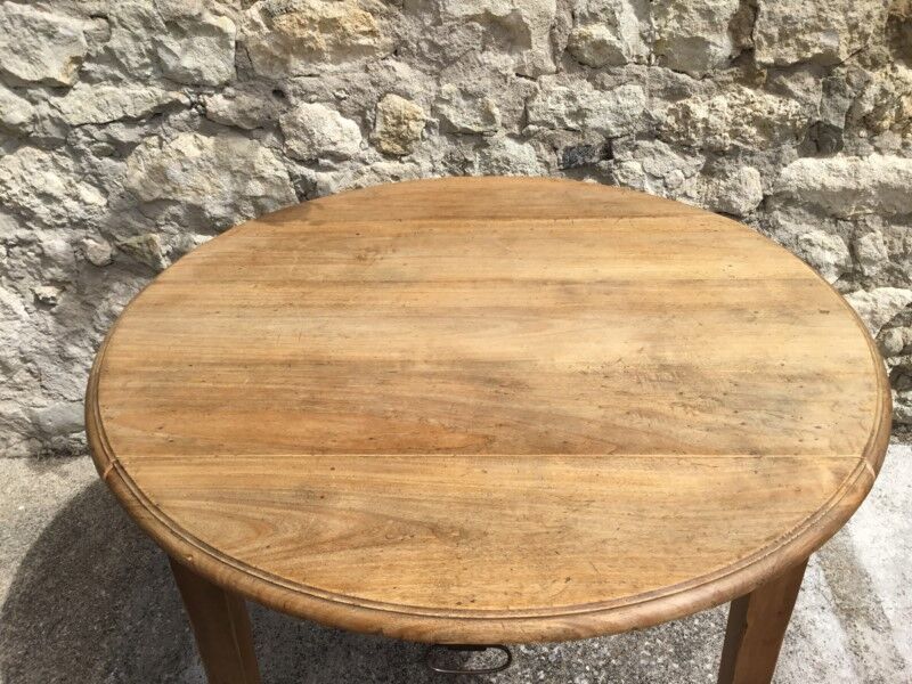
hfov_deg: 58.4
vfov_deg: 45.4
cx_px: 456
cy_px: 342
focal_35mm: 31
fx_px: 817
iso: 25
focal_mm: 3.3
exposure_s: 1/1664
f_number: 2.4
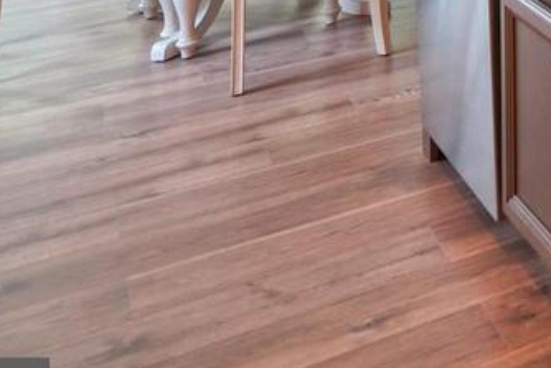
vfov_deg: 15.9
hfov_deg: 20.8
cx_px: 980
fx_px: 1056
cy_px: -350
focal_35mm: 69
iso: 800
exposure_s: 1/160
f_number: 4
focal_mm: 16
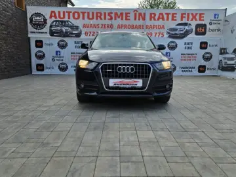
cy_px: 88
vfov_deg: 58.9
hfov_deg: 73.9
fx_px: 157
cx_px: 118
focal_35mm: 23
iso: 25
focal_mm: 5.4
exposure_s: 1/1369
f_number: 1.8
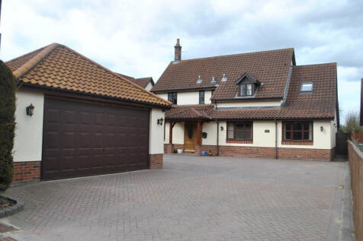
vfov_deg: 43.6
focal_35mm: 30
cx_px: 182
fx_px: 302
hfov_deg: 61.9
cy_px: 120
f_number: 7.1
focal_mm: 20
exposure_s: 1/200
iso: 100
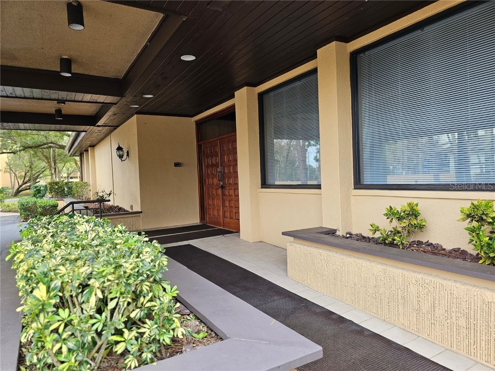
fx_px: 329
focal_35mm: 23
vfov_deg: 58.9
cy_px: 186
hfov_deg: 73.9
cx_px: 248
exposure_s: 1/120
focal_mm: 6.3
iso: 64
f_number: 1.7
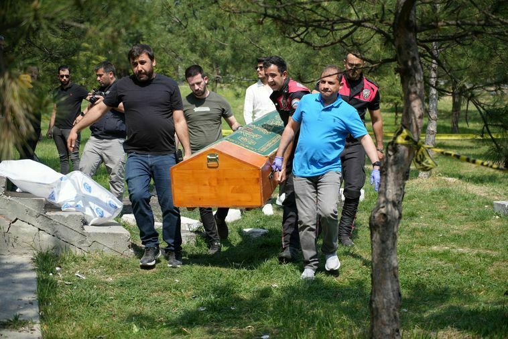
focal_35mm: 70
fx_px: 988
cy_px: 170
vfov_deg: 19.4
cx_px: 254
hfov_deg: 28.8
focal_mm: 70
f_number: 4.5
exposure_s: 1/800
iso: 100
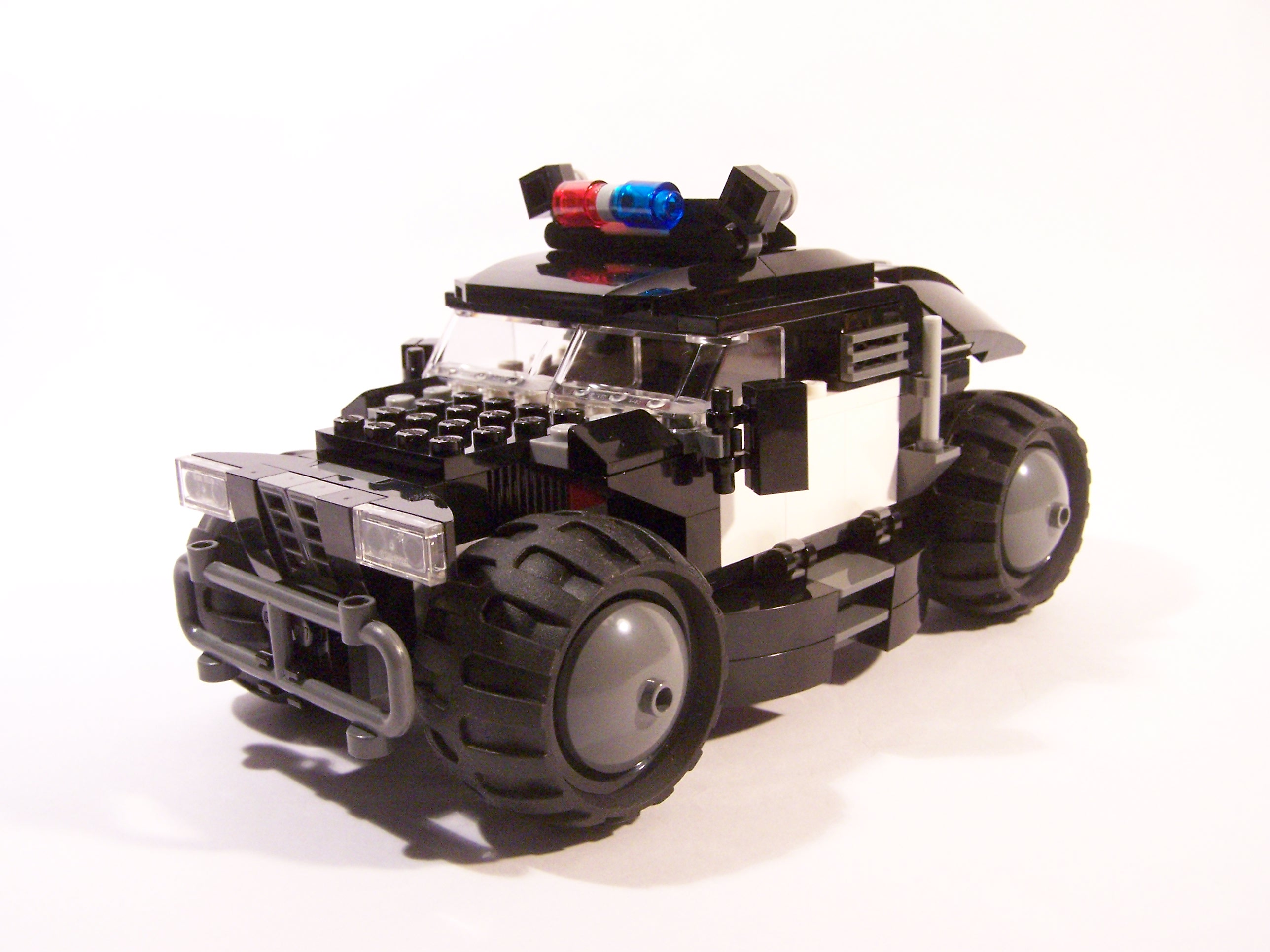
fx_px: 1394
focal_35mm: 38
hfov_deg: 49.0
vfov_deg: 37.7
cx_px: 635
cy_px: 476
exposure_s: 1/30
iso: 400
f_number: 3.6
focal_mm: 6.3
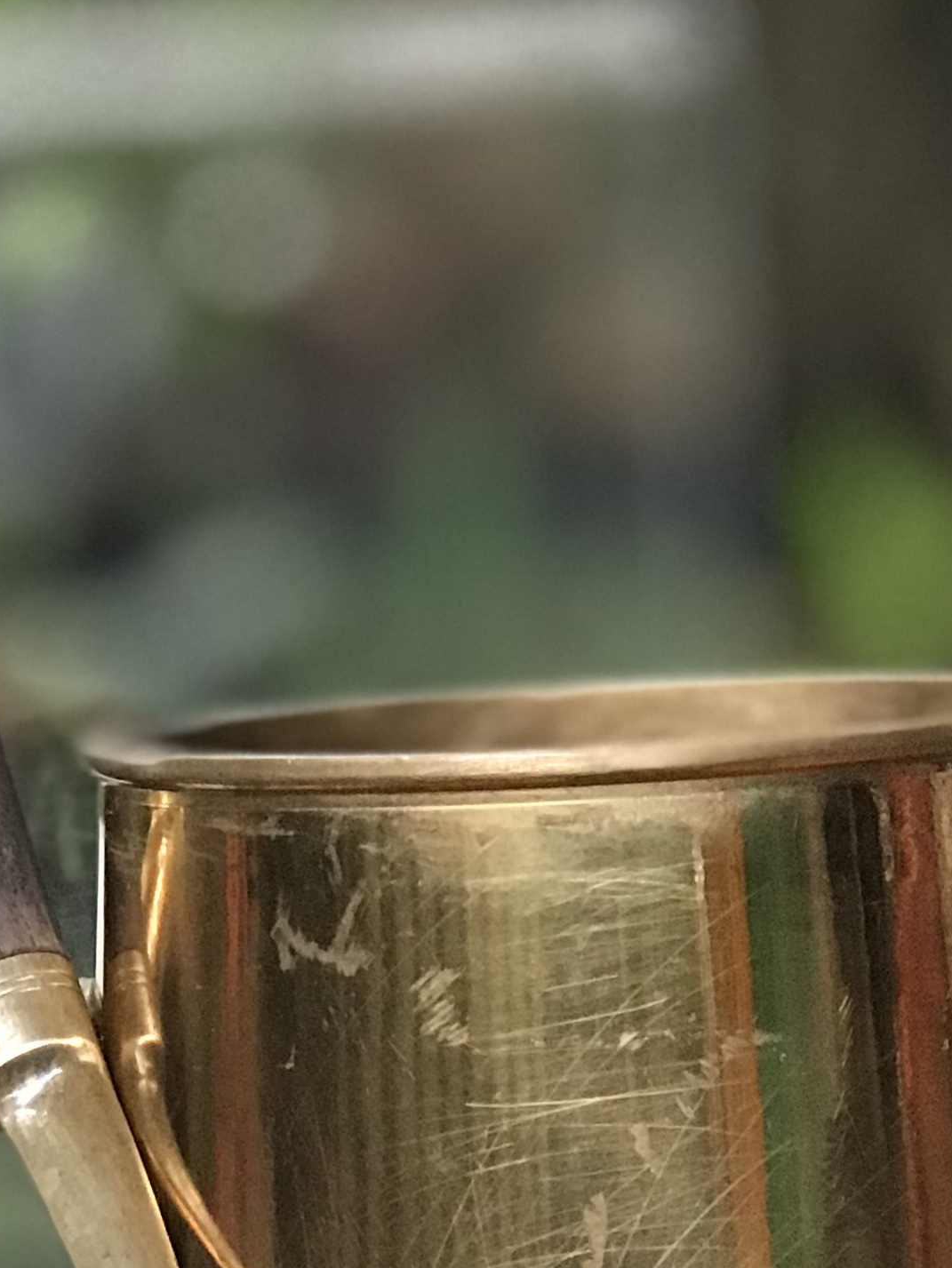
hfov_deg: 9.2
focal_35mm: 161
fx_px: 5901
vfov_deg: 12.1
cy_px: 1346
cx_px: 354
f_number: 2.8
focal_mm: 6.6
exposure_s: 1/50
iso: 200
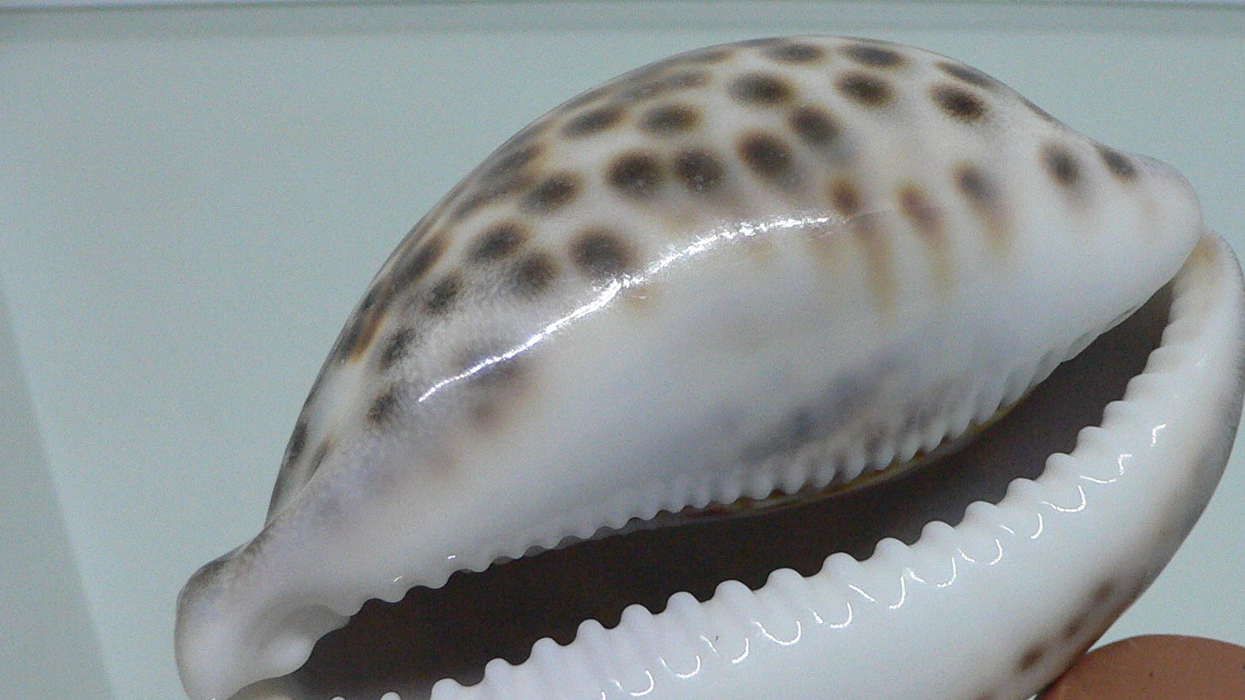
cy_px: 437
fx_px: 1617
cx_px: 786
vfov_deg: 24.4
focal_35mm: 49
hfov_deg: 41.8
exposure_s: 1/60
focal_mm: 4.6
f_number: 2.8
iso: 200
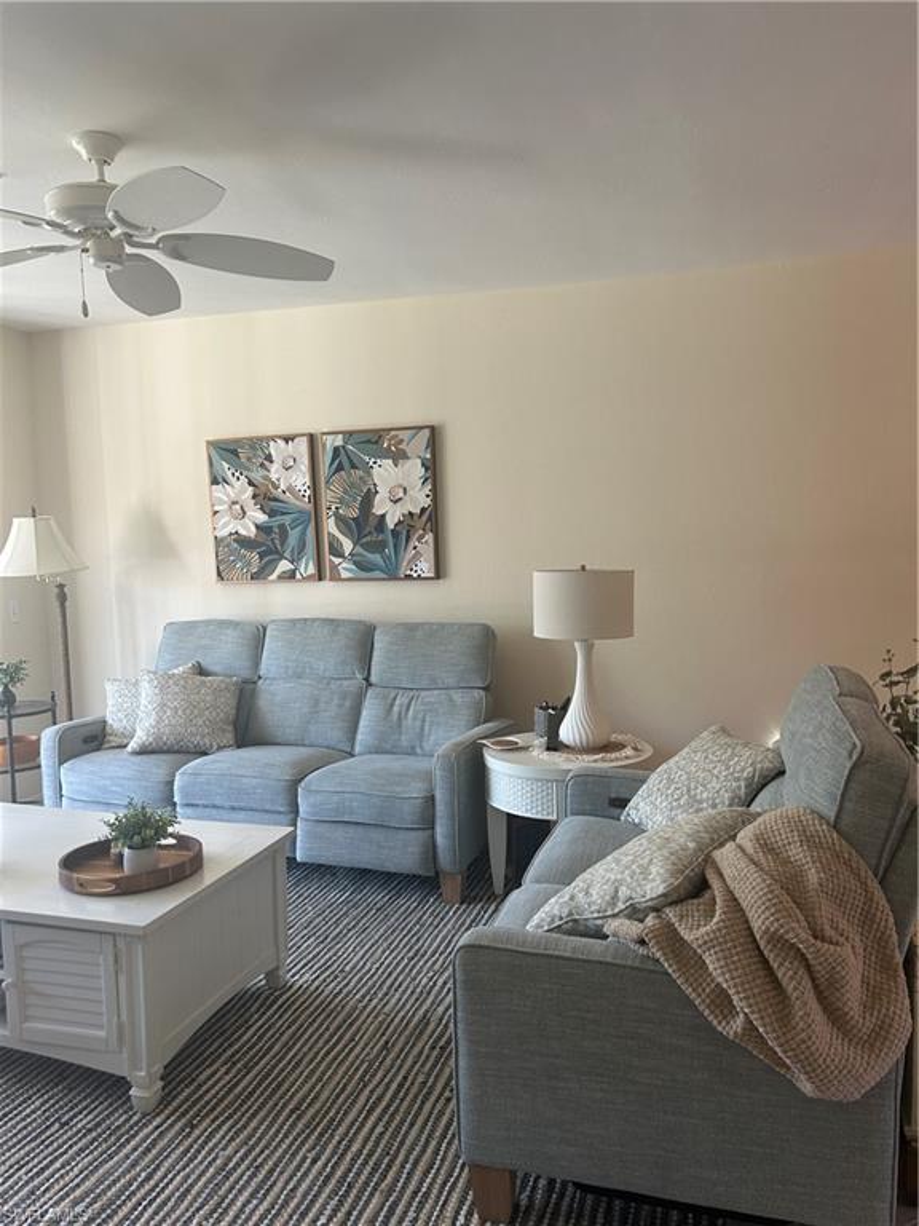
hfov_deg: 53.1
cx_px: 460
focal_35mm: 26
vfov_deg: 67.3
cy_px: 613
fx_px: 920
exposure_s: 1/120
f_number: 1.5
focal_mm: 5.7
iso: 125
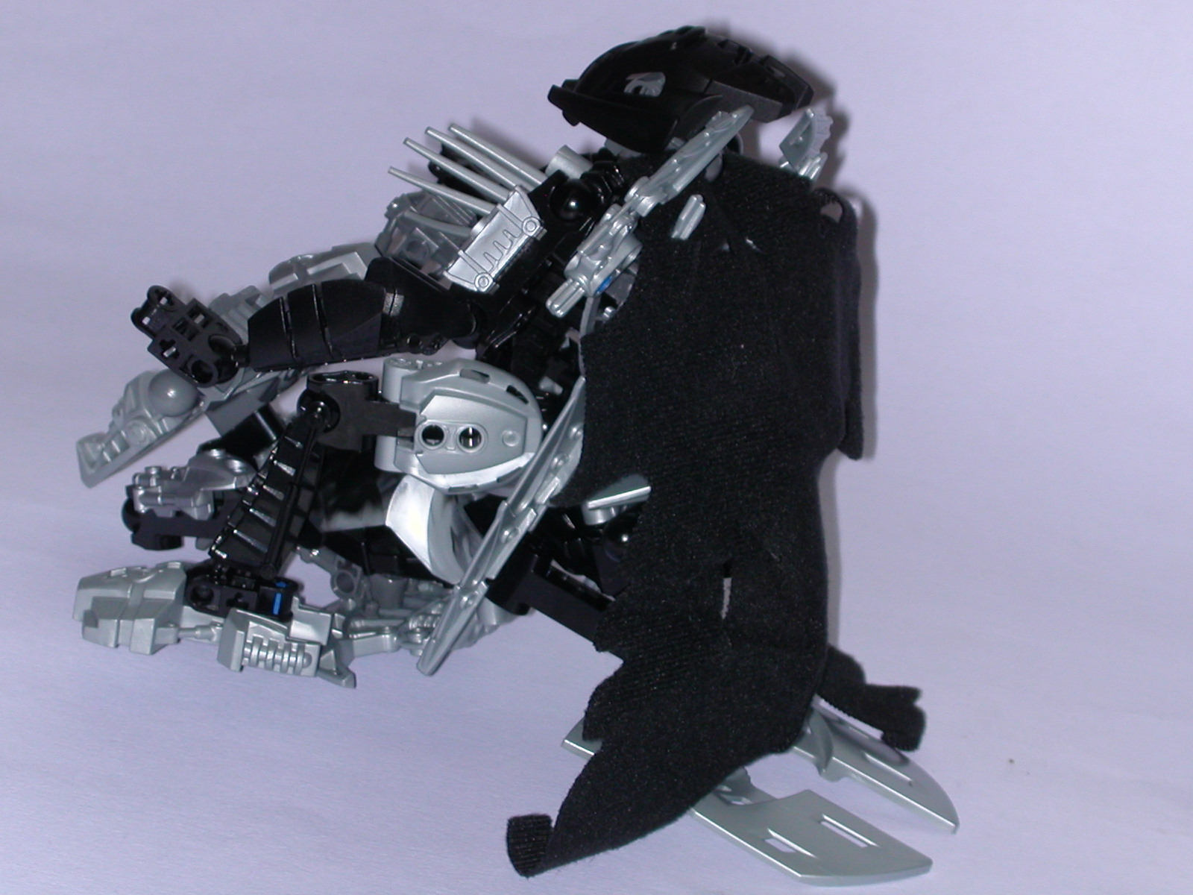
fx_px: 3377
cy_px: 448
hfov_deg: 20.0
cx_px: 596
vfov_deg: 15.1
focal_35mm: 98
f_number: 4.6
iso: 100
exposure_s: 1/59.9
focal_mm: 14.9
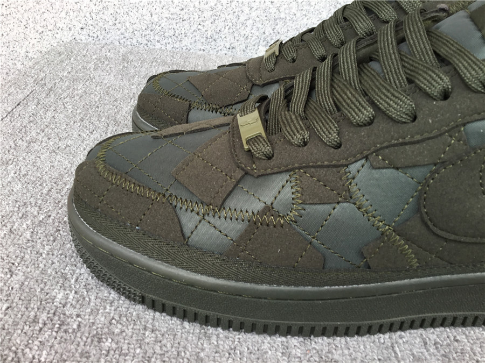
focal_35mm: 31
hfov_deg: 58.4
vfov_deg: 45.4
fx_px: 434
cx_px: 242
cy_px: 182
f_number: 2.4
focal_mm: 3.3
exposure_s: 1/131
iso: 25
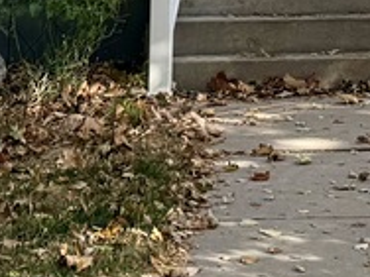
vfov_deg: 7.5
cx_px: 529
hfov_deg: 10.4
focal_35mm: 184
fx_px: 1967
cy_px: -397
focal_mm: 6.76
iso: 100
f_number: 1.78
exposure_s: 1/2445
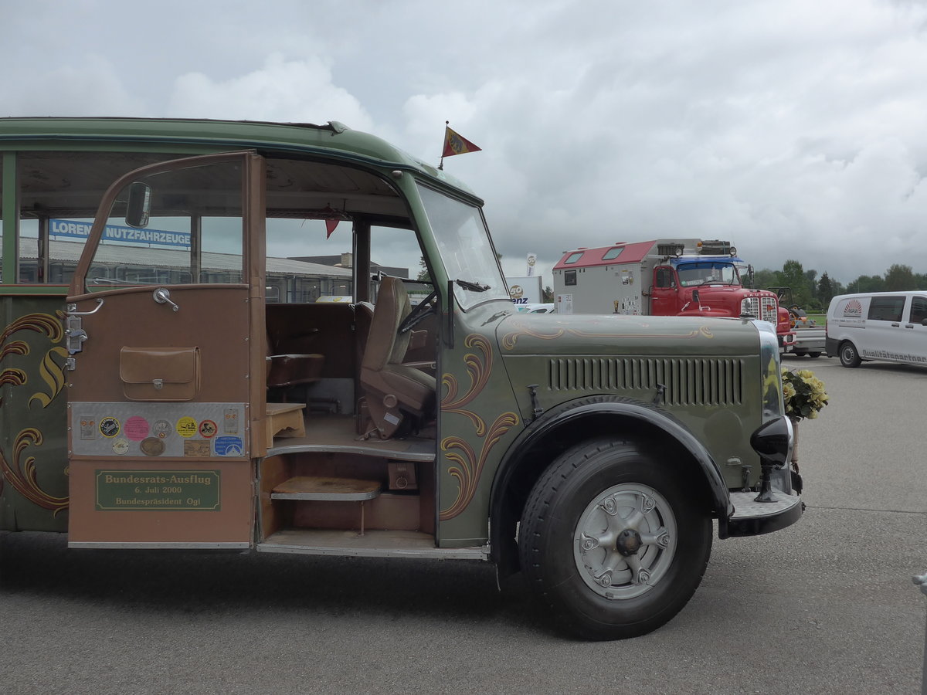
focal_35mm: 29
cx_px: 464
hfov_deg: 61.7
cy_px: 348
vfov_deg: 48.2
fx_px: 777
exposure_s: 1/800
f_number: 4
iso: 160
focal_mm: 6
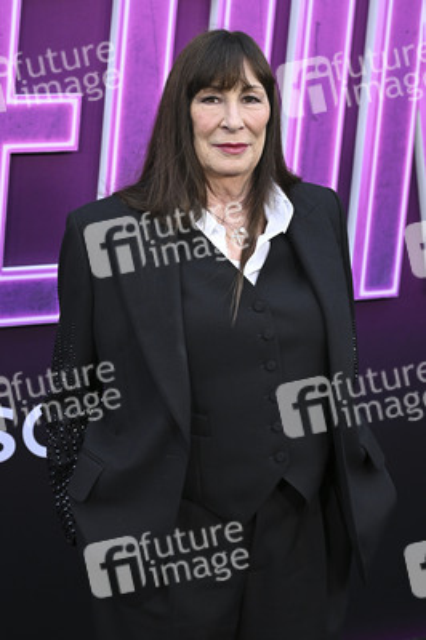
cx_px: 213
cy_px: 320
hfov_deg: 17.7
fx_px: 1369
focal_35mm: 77
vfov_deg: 26.3
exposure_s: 1/320
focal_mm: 77
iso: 1600
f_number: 5.6
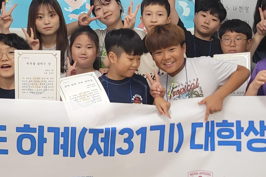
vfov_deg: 17.7
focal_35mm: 77
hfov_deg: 26.3
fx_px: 569
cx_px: 162
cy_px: 66
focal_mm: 7
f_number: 1.8
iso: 125
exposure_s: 1/120
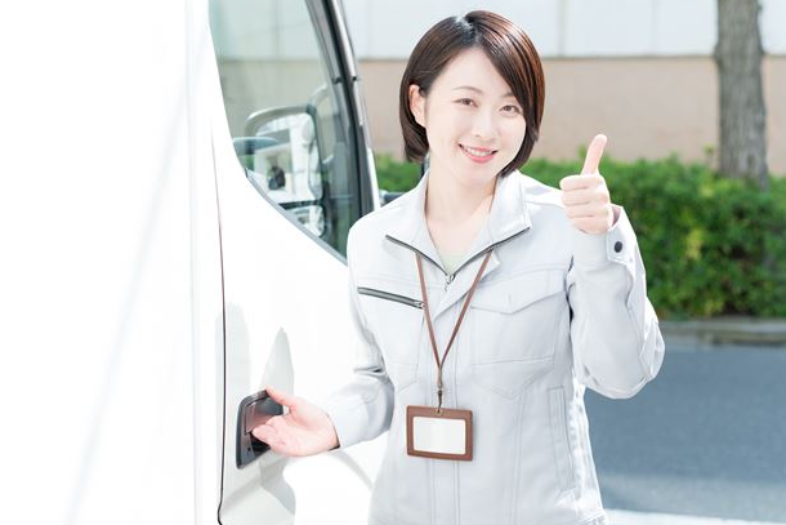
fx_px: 1288
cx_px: 379
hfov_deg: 33.9
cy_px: 261
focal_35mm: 59
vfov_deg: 23.0
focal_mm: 50
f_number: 3.2
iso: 200
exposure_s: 1/1000
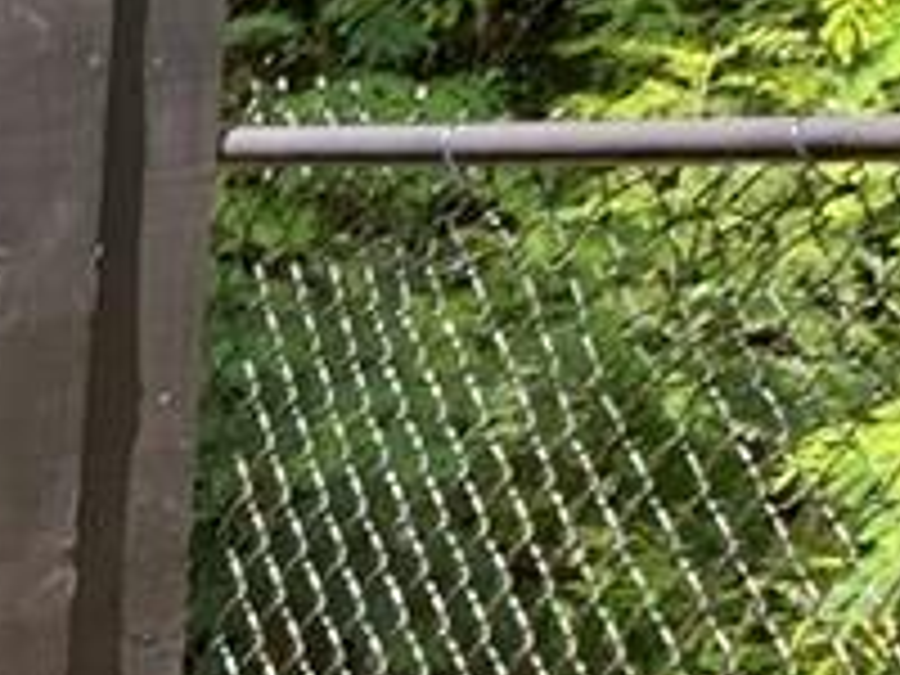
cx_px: -1944
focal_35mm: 208
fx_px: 5408
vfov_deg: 7.1
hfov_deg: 8.0
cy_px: 922
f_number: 1.8
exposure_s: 1/332
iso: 25
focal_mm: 4.25
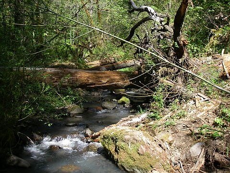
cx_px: 115
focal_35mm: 38
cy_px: 86
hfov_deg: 49.0
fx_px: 252
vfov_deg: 37.7
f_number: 3.3
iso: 64
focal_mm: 6.3
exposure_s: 1/250
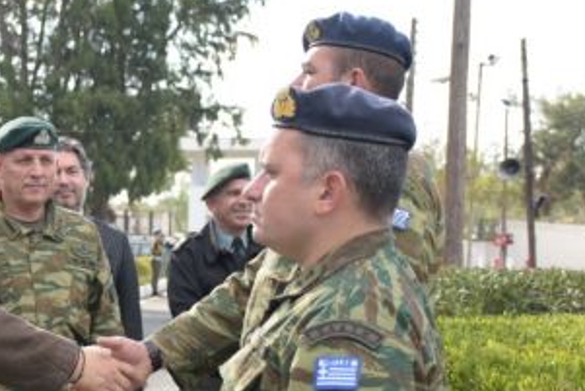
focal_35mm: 102
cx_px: 84
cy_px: 297
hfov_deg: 19.7
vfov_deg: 13.4
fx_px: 1658
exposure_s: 1/400
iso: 220
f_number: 4
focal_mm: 32
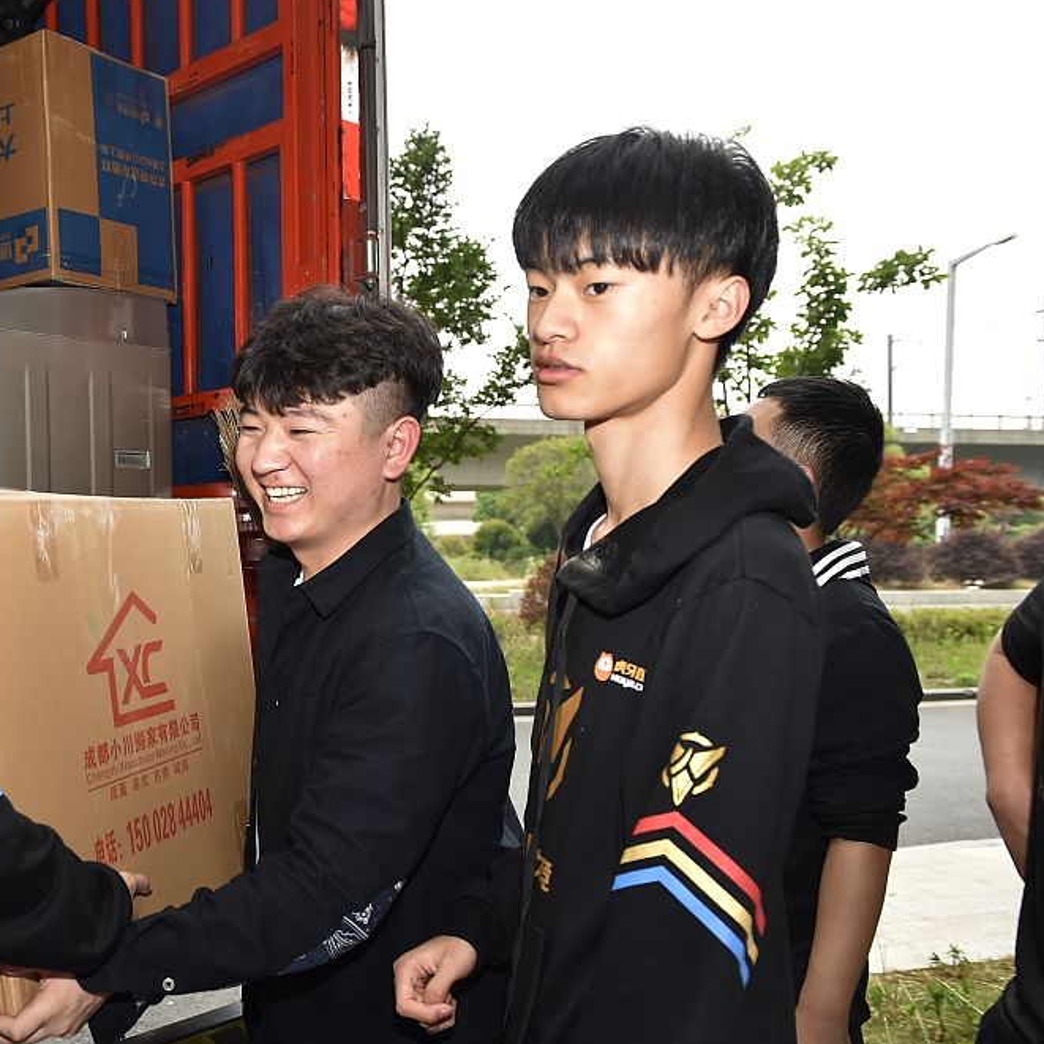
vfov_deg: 44.8
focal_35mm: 37
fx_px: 1262
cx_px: 126
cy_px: 598
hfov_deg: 41.7
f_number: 4.5
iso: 400
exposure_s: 1/160
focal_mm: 24
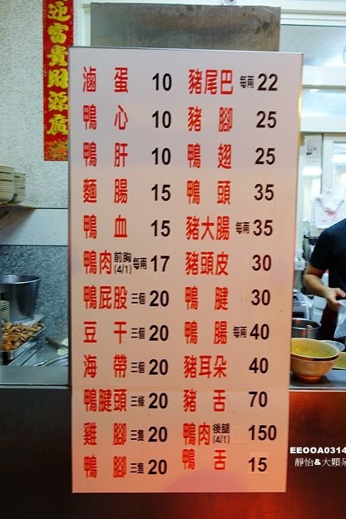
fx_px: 360
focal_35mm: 25
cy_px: 252
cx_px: 178
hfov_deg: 51.3
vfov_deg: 71.5
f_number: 2
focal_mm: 8.8
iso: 125
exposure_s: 1/30
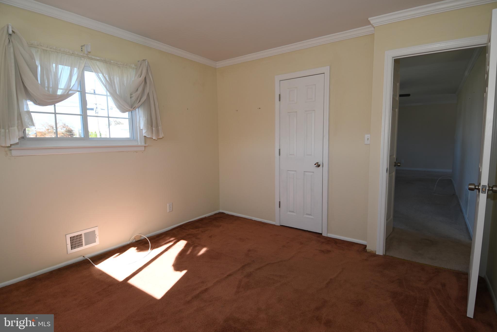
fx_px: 248
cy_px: 166
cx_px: 248
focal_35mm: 18
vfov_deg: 67.4
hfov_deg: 90.0
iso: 200
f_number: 5.6
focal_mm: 12
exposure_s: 1/125
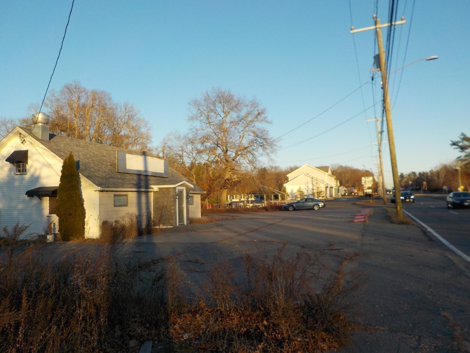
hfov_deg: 60.0
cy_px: 176
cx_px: 235
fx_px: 407
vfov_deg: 46.8
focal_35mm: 30
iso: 125
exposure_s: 1/640
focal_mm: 4.1
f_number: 3.3
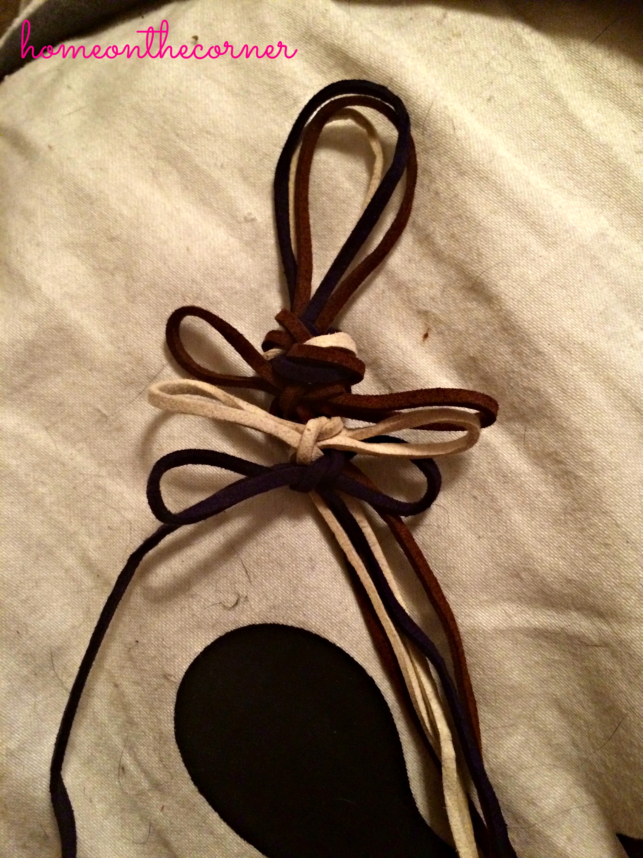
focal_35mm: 29
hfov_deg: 48.2
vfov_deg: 61.7
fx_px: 718
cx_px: 322
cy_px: 429
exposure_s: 1/20
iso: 320
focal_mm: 4.15
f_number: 2.2
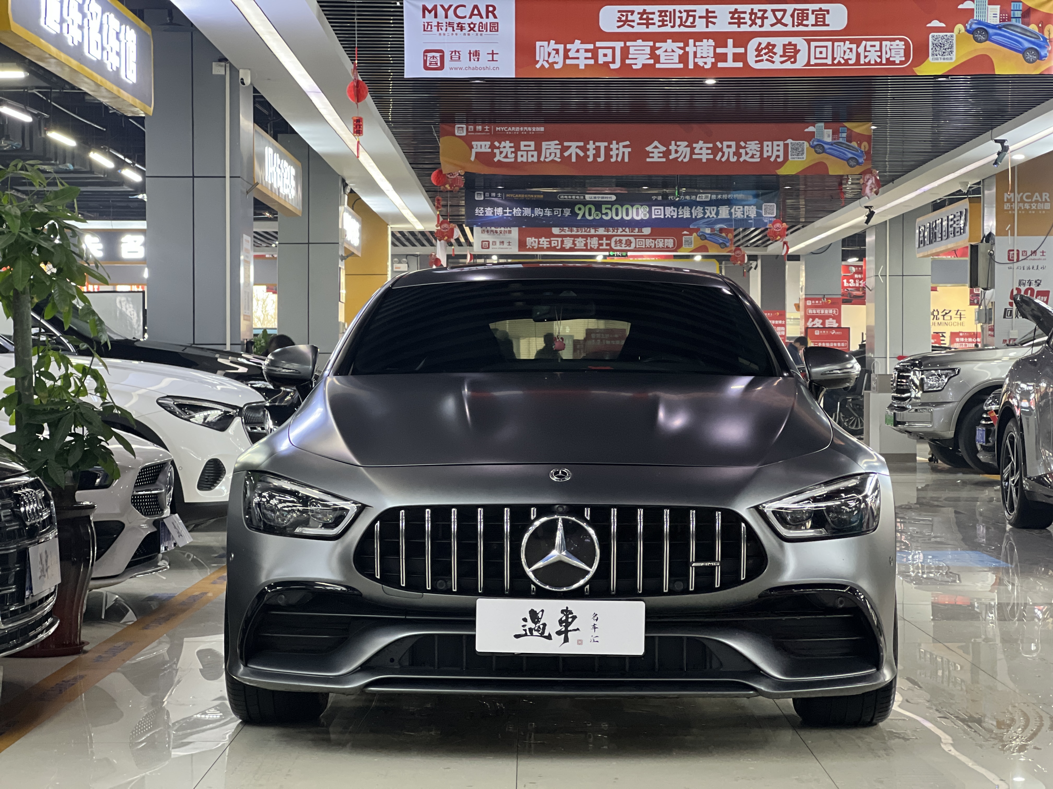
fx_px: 2342
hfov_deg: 25.3
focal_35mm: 77
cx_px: 526
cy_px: 394
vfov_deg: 19.1
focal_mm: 9
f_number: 2.8
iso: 320
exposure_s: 1/33
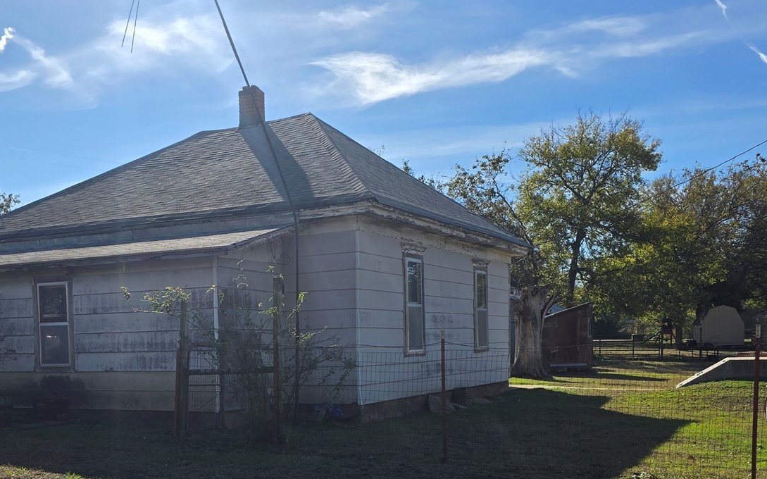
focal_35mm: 43
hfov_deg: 45.4
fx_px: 899
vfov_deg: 28.9
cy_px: 408
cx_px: 243
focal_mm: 6.3
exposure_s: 1/1070
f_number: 1.7
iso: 12
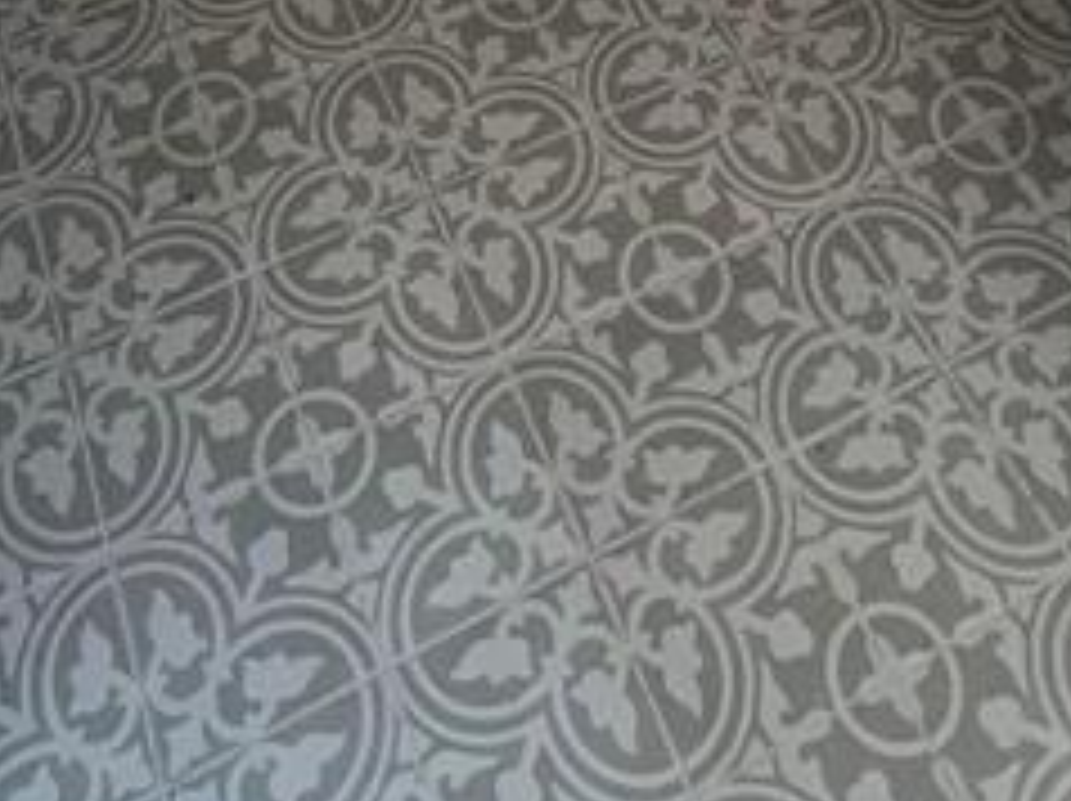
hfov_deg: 34.4
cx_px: 558
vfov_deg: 17.3
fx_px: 1731
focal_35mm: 56
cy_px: -873
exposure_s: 1/120
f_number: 1.8
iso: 125
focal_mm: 1.57
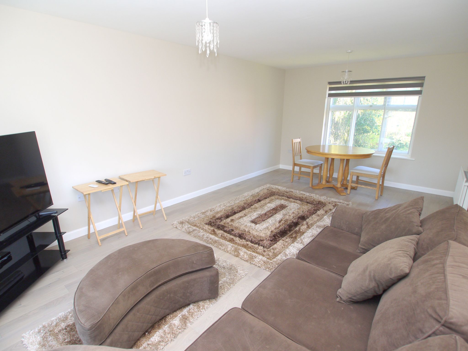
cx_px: 234
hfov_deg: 87.8
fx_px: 243
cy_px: 176
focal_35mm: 18
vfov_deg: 71.6
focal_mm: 9
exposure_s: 1/60
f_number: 4
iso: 100
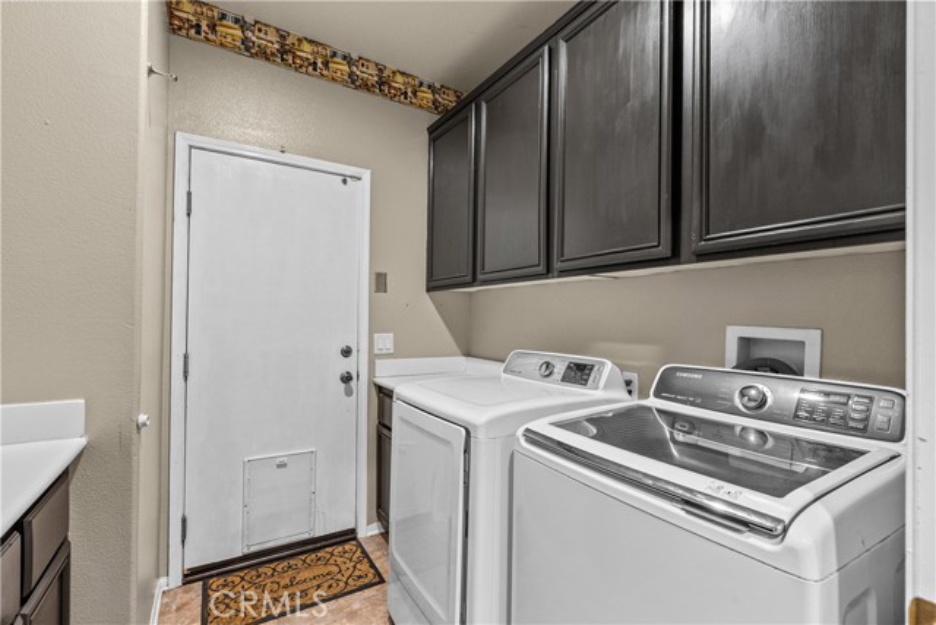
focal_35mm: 16
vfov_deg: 73.8
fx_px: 416
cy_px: 312
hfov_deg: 96.7
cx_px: 468
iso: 2000
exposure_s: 1/2
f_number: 8
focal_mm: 16
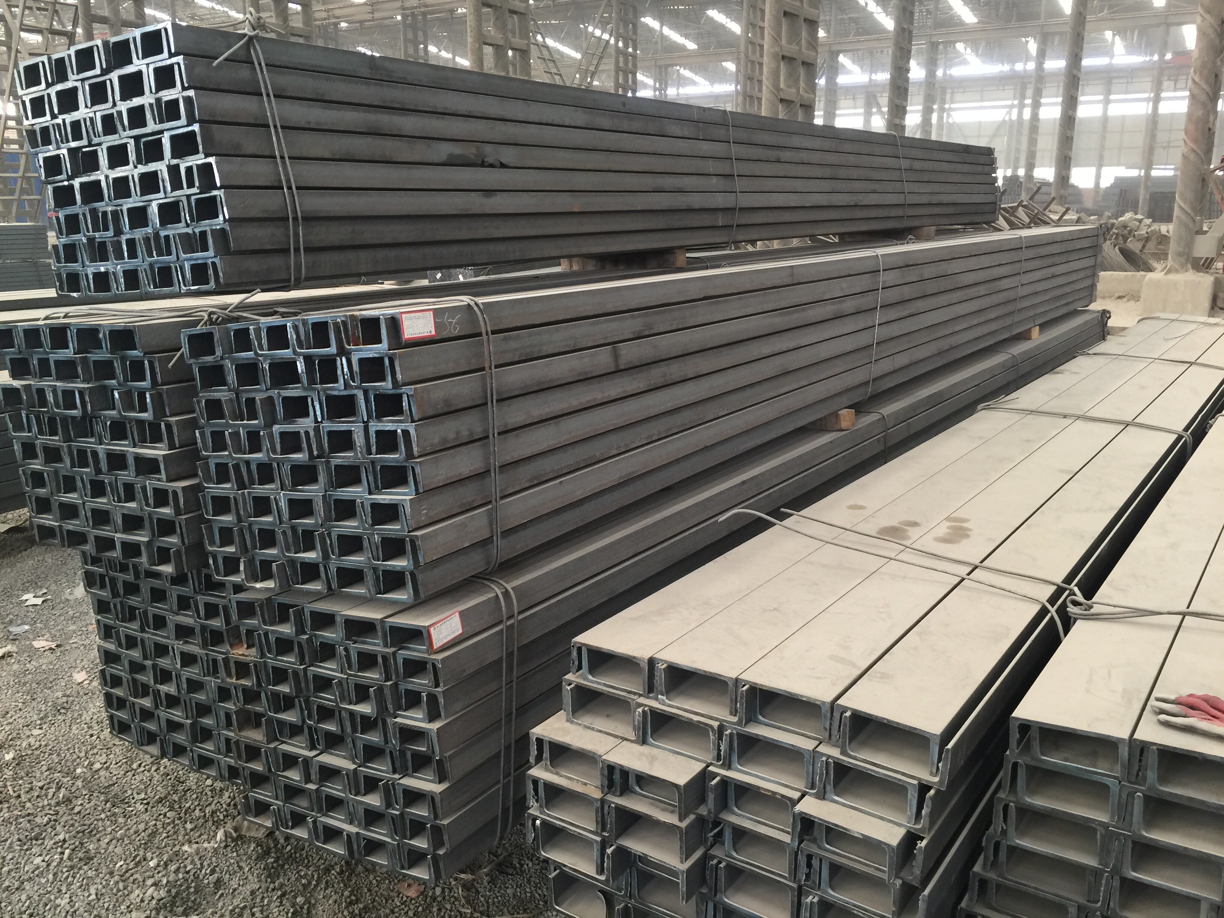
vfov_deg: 48.2
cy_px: 459
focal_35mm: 29
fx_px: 1025
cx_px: 612
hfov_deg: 61.7
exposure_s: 1/15
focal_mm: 4.15
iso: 40
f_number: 2.2
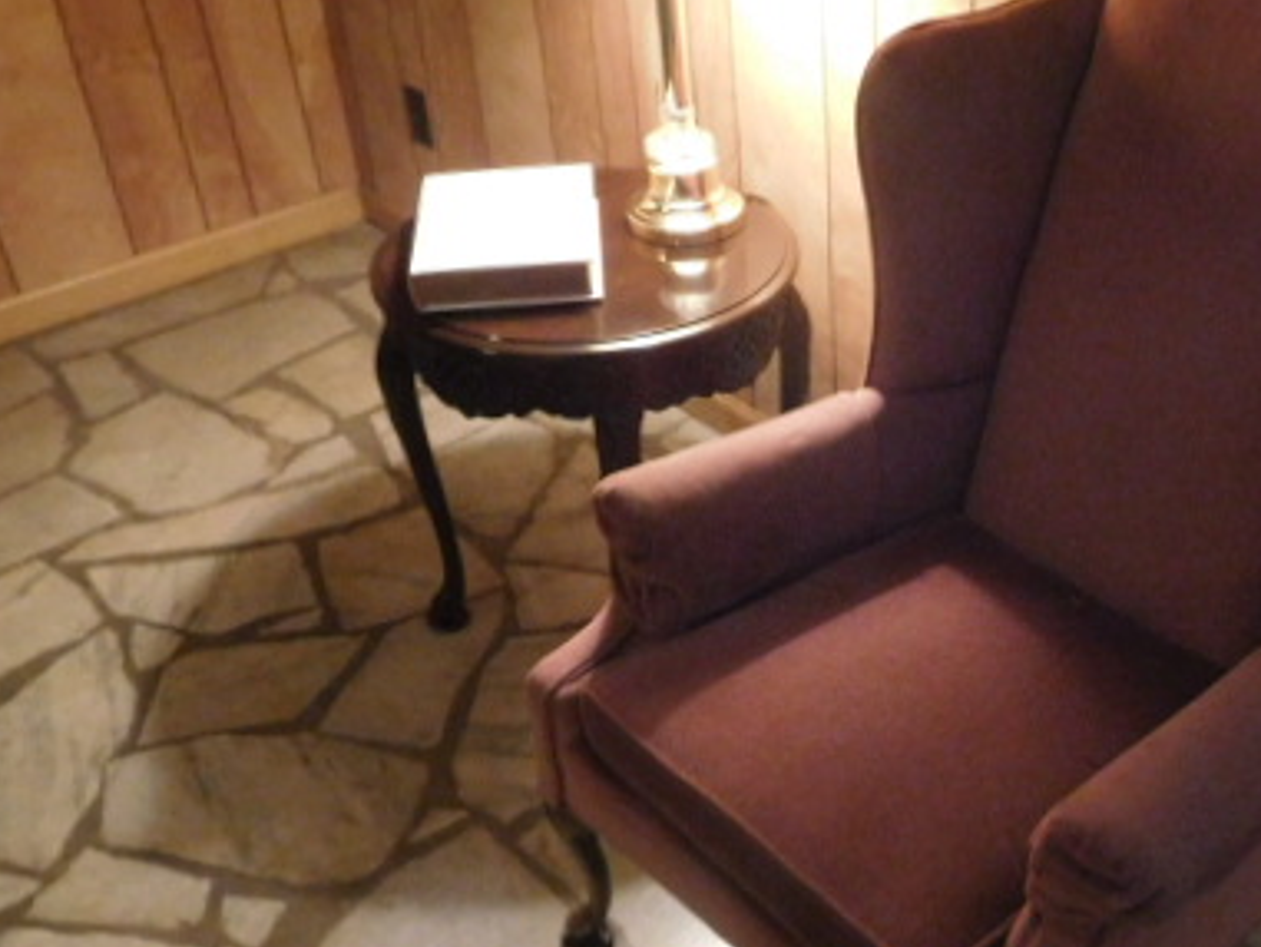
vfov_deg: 34.1
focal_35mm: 42
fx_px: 1530
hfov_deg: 43.4
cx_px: 943
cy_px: 626
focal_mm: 4.5
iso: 800
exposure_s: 1/13
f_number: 3.4
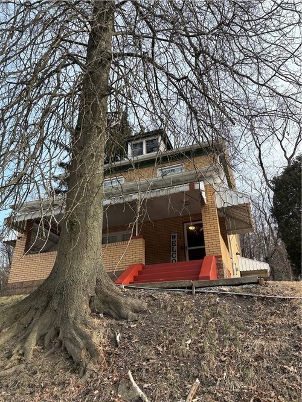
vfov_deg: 67.3
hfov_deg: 53.0
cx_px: 151
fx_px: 303
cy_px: 201
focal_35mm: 26
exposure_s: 1/1048
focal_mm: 5.96
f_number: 1.6
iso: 50
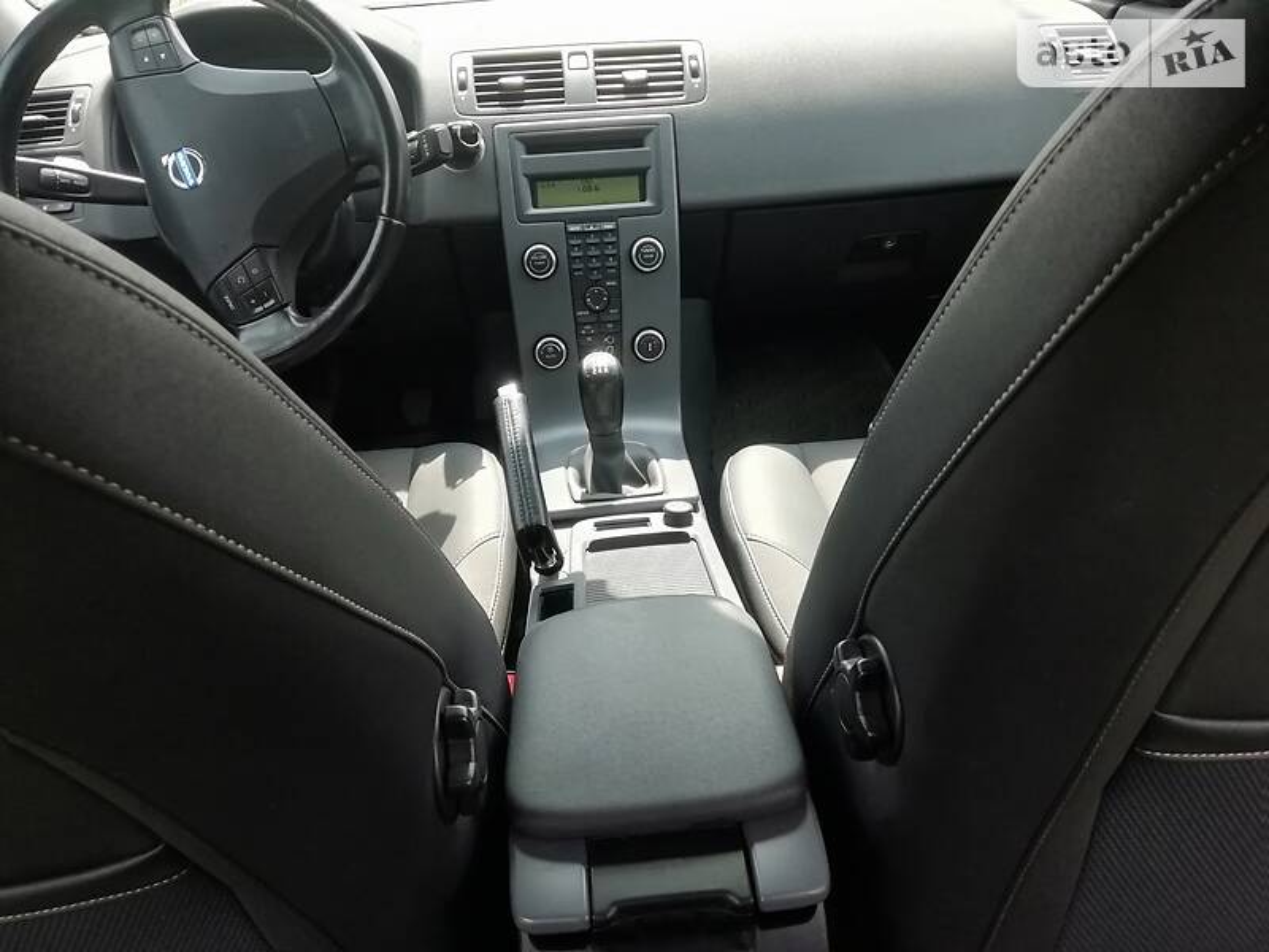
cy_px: 476
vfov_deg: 53.1
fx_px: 953
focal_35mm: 26
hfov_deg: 67.3
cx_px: 634
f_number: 2.2
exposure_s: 1/174
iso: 50
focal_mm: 3.5
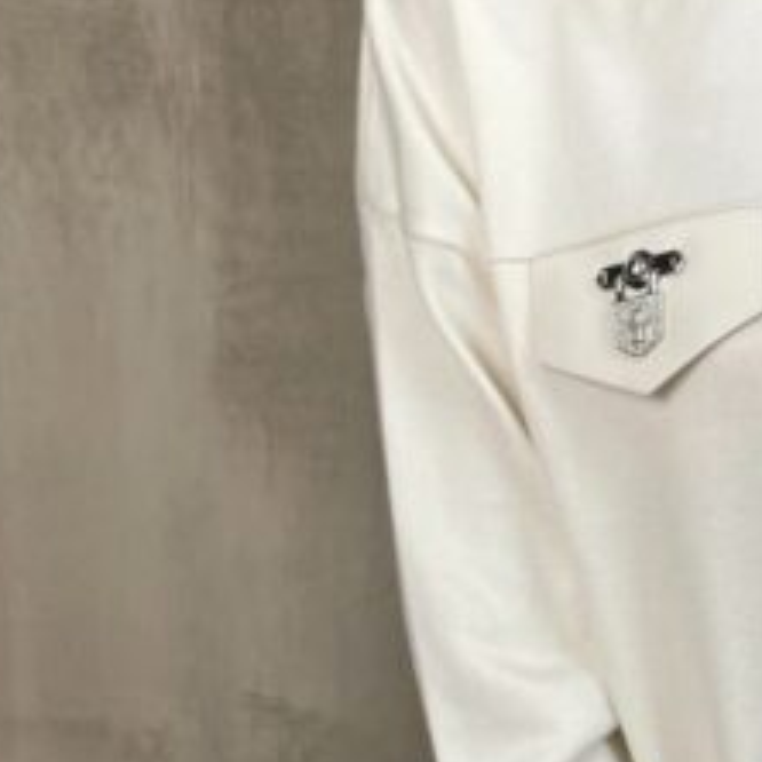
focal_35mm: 106
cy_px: 697
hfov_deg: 15.6
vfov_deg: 16.2
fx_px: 2640
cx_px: 992
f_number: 1.6
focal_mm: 4.2
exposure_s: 1/127
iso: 32
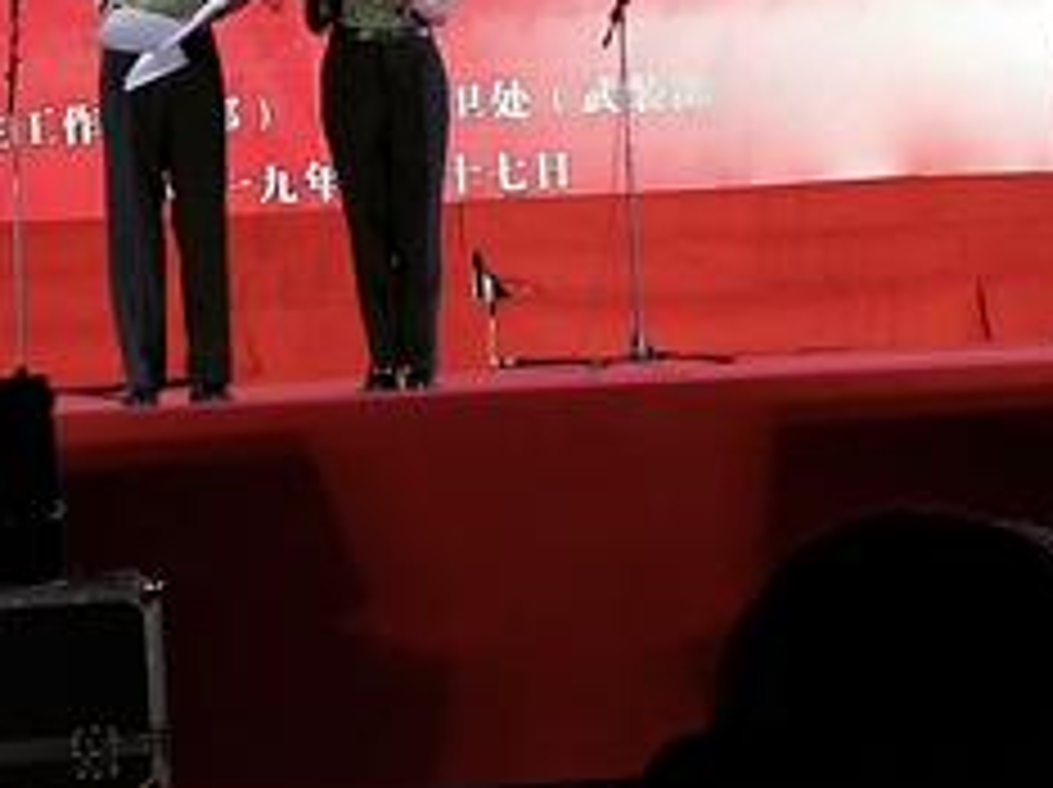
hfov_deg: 31.8
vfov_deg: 22.8
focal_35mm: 59
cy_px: -153
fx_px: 1793
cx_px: 194
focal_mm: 3.99
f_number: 1.7
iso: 75
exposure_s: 1/100
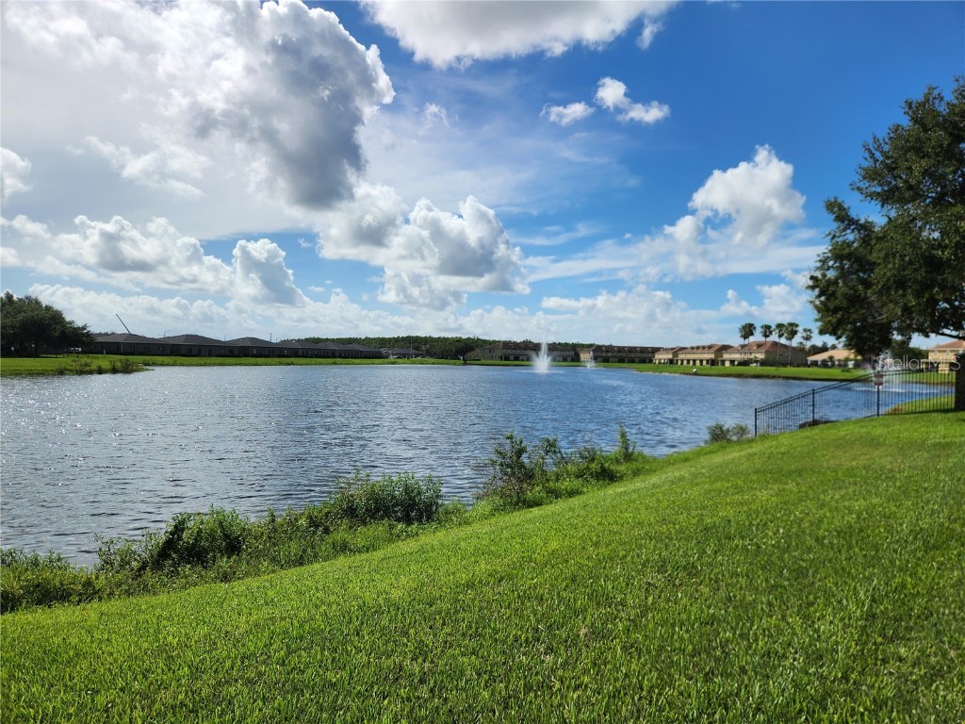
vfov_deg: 58.9
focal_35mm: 23
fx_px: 641
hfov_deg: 73.9
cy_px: 362
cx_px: 482
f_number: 1.8
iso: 20
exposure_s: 1/4131
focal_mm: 5.4
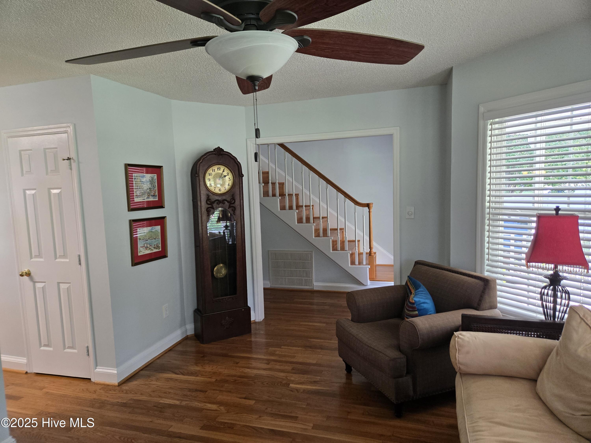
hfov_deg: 73.9
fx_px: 393
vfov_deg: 58.9
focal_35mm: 23
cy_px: 222
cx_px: 296
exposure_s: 1/120
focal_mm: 5.4
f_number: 1.8
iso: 160
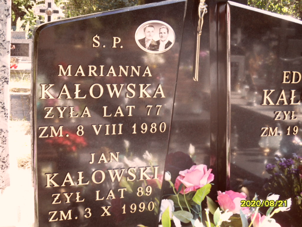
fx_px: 436
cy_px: 114
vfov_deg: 29.1
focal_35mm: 50
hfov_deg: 38.2
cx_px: 151
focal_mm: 8.2
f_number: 3.8
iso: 100
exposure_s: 1/60
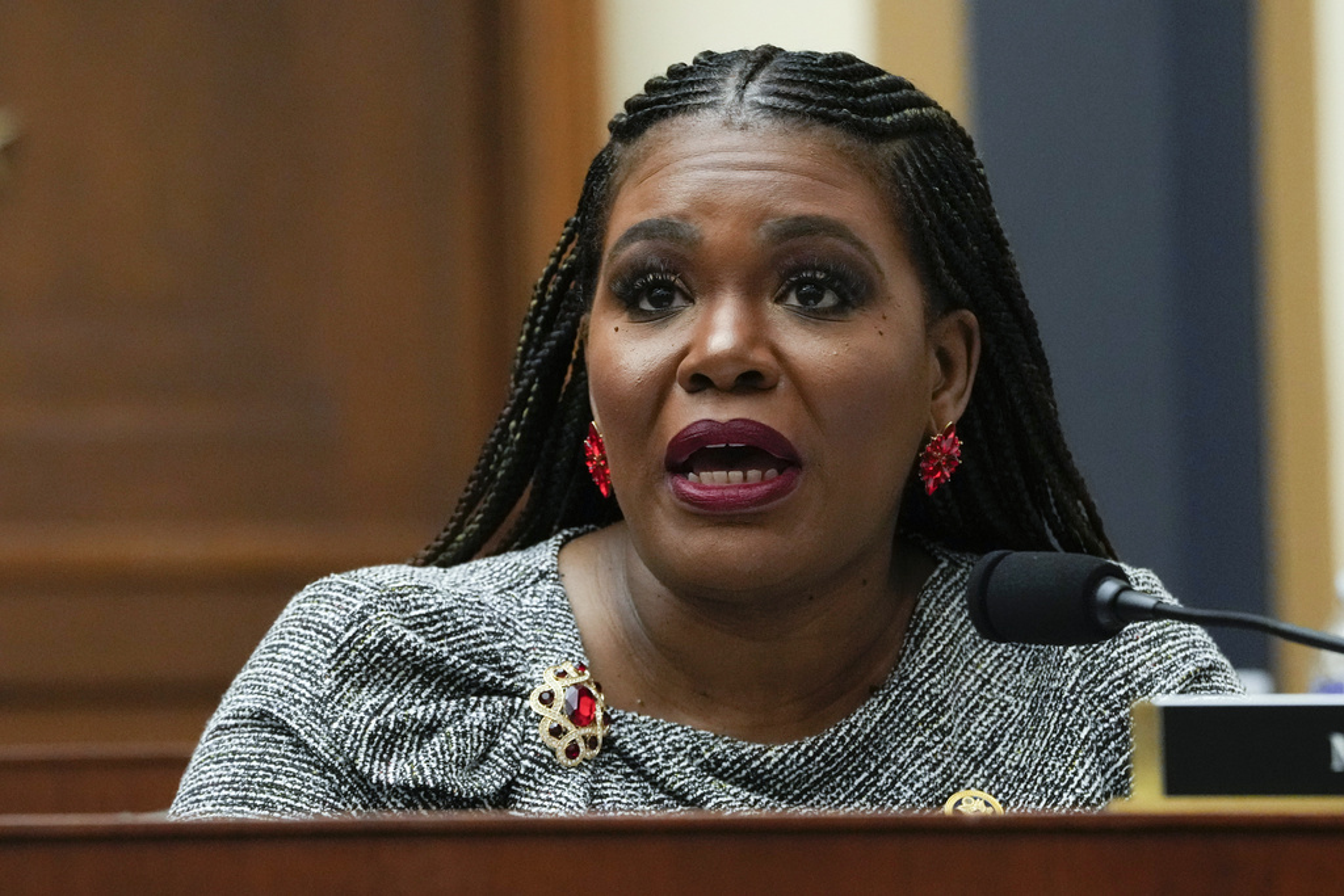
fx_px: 9969
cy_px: 448
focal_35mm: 267
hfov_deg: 7.7
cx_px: 672
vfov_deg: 5.1
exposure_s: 1/500
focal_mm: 178
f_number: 5.6
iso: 5000
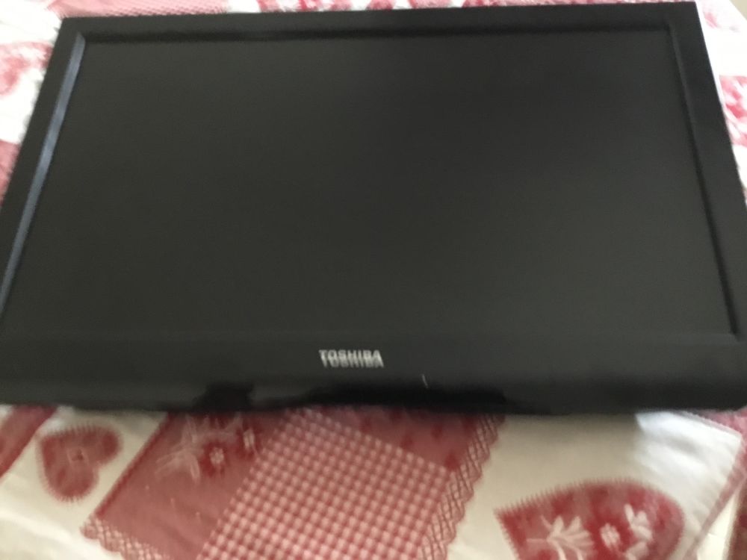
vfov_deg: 45.4
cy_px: 280
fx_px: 669
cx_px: 374
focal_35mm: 31
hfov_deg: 58.4
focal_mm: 3.3
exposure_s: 1/17
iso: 400
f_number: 2.4
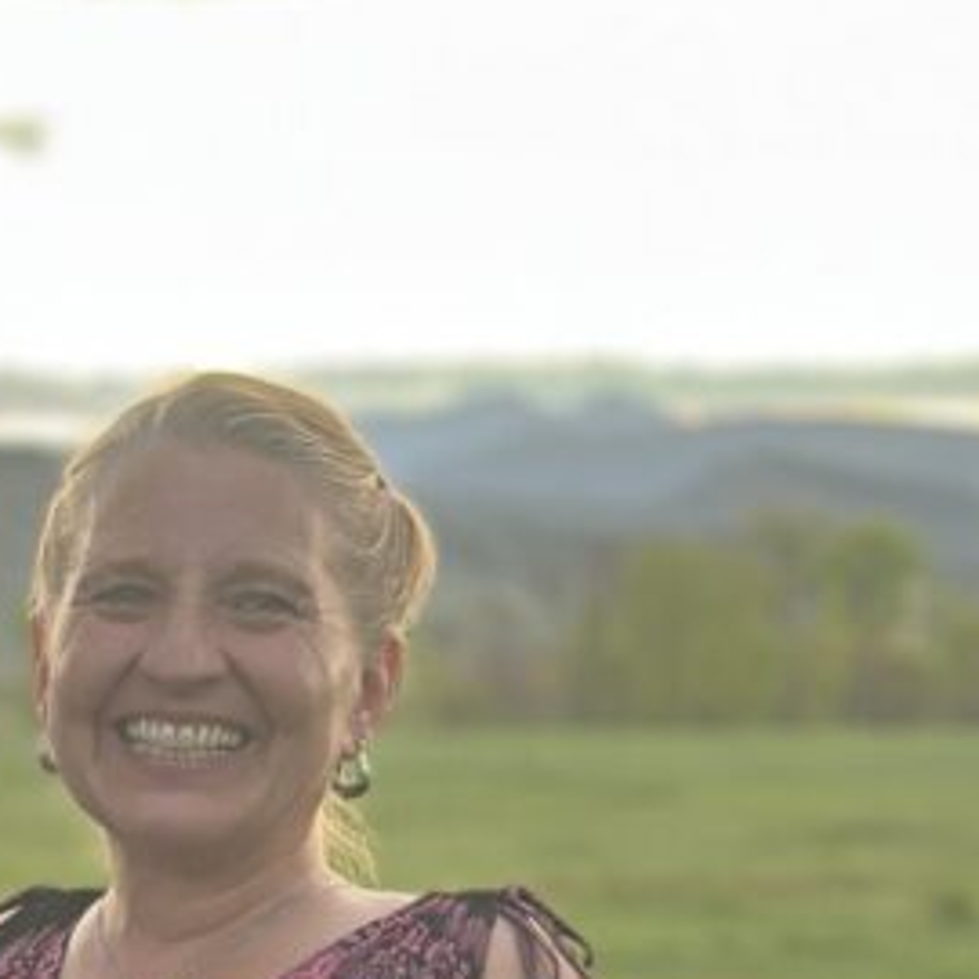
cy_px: 1610
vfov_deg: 10.4
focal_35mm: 161
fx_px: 5152
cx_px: -170
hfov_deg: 10.7
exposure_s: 1/76
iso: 125
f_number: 1.78
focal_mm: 6.86
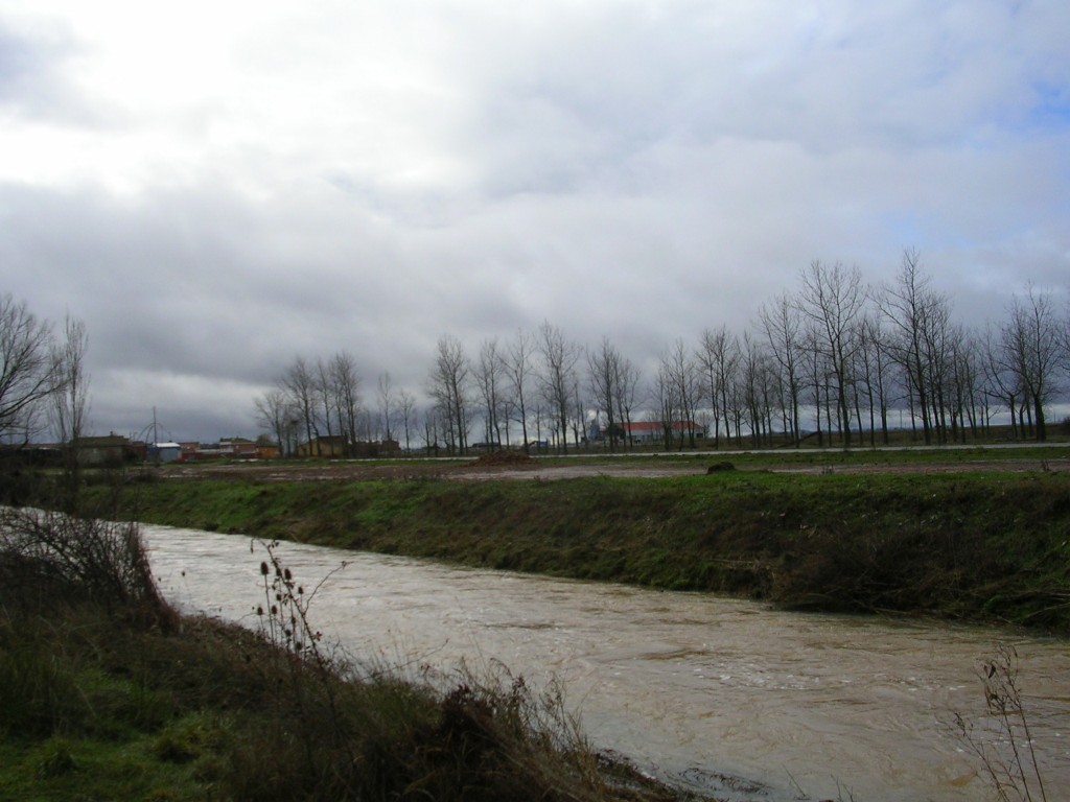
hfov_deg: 49.0
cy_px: 401
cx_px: 535
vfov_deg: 37.7
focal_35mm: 38
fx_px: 1175
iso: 50
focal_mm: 5.8
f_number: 5.6
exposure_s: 1/276
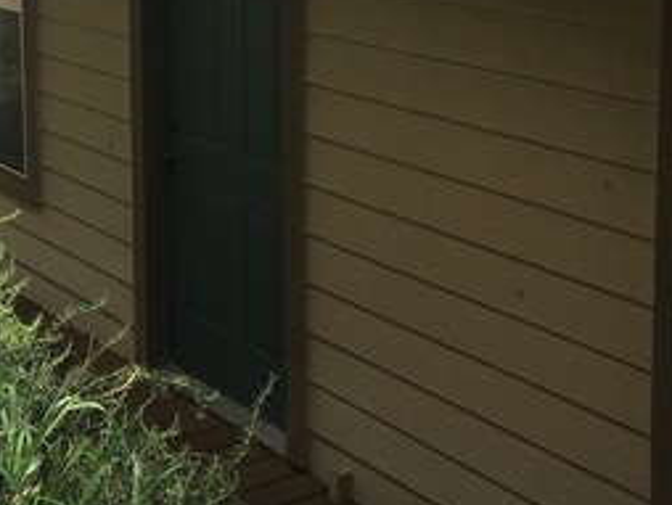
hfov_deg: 26.1
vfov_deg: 19.5
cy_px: -16
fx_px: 1418
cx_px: 122
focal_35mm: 73
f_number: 2.2
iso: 25
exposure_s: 1/680
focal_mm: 4.15
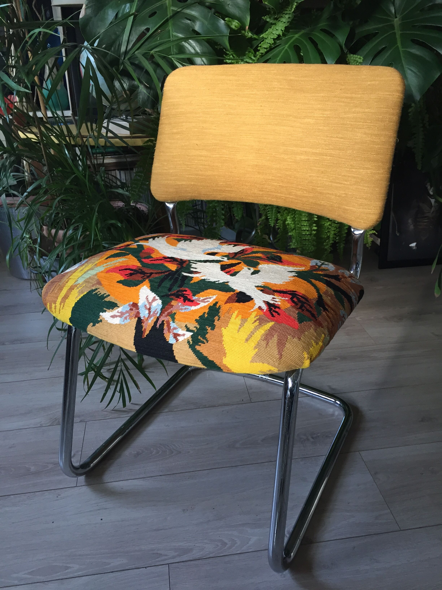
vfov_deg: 61.7
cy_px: 295
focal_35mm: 29
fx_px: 494
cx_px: 221
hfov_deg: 48.2
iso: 100
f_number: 2.2
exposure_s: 1/33
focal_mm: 4.15
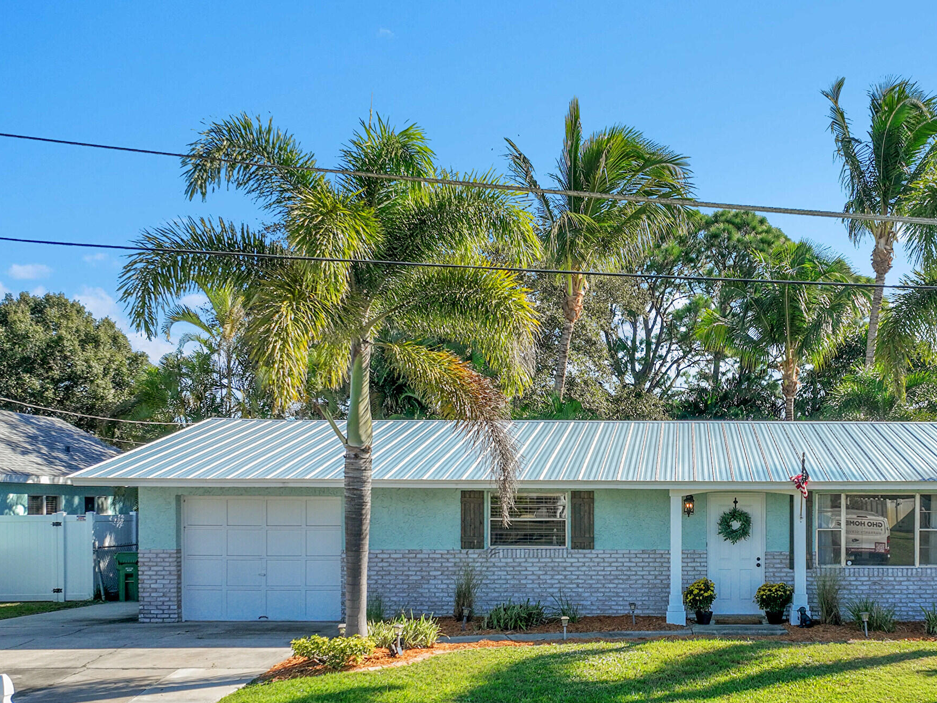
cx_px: 704
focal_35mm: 41
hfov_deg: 44.2
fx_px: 1110
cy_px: 523
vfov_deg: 34.4
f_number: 2.8
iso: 100
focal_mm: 12.29
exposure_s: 1/1600
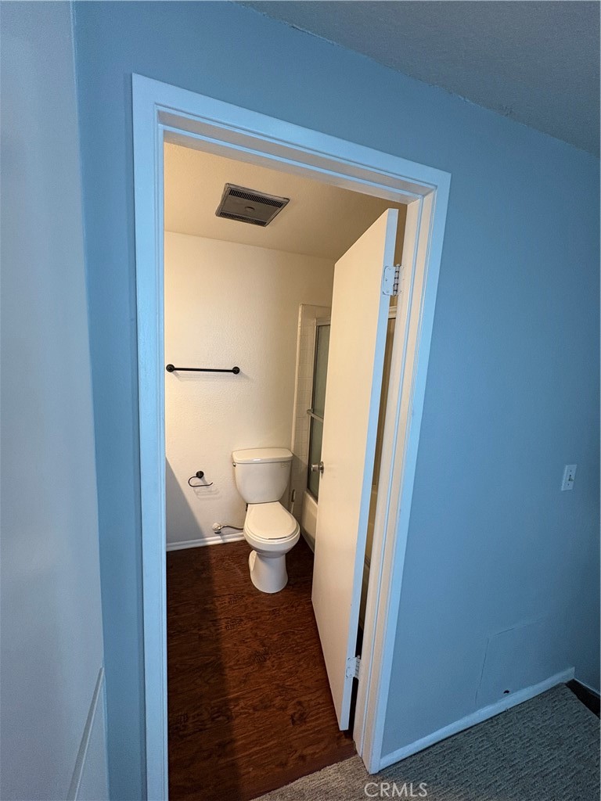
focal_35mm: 14
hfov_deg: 85.7
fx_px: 324
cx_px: 300
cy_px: 400
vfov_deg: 102.1
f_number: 2.2
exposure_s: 1/60
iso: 160
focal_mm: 2.22
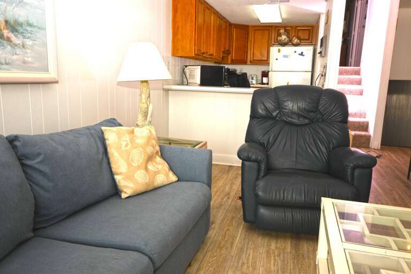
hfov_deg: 62.0
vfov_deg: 43.6
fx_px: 342
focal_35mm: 30
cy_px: 137
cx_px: 206
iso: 125
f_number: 6.3
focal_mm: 20
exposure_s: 1/125
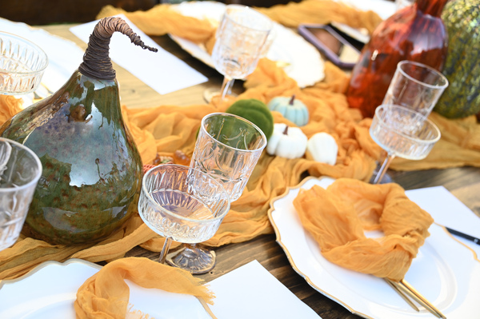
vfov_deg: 20.9
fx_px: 866
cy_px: 160
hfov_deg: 31.0
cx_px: 240
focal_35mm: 65
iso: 400
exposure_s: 1/400
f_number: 5
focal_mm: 65
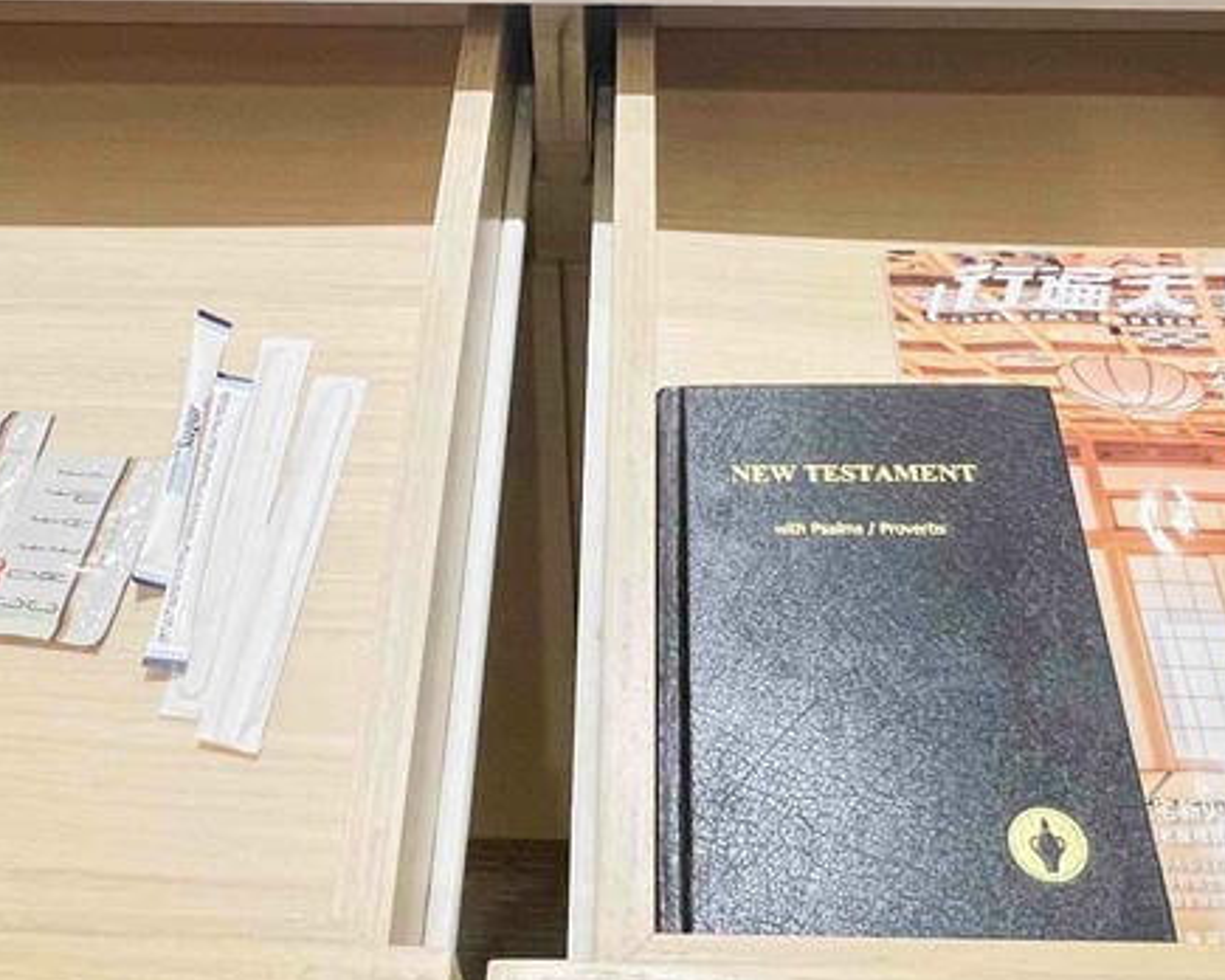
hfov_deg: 51.5
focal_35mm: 35
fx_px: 1269
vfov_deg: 42.1
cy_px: 417
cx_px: 600
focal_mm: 1.57
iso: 320
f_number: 1.8
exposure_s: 1/60
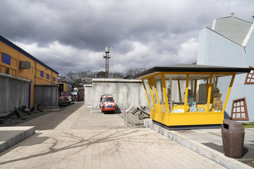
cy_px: 84
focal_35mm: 28
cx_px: 127
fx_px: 197
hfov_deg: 65.5
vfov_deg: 46.3
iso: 160
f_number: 8
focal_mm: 28
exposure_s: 1/500
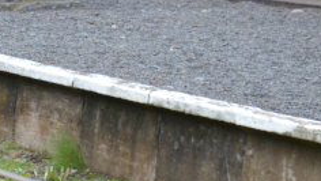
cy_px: 15
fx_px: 2146
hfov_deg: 8.2
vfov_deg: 4.8
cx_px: -309
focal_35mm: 252
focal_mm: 38
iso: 1600
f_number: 4.8
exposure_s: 1/125
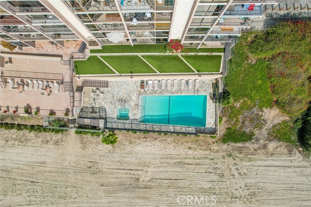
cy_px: 104
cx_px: 156
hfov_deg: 78.6
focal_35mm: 22
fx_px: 190
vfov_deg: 57.2
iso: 120
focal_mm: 8.4
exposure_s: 1/3000
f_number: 2.8
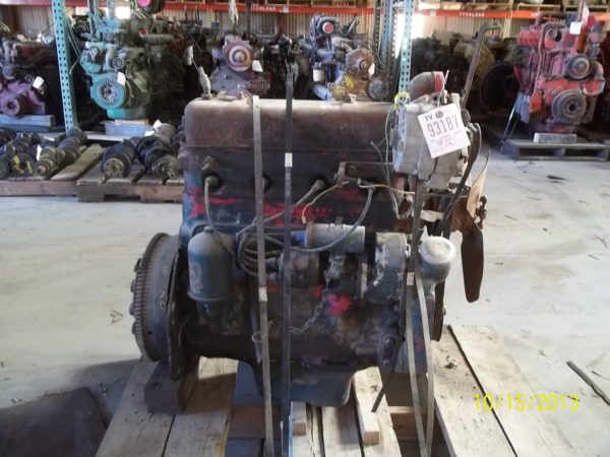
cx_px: 305
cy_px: 228
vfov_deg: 44.2
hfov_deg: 56.8
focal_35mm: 32
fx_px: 564
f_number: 2.9
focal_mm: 5.7
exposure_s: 1/8
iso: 160
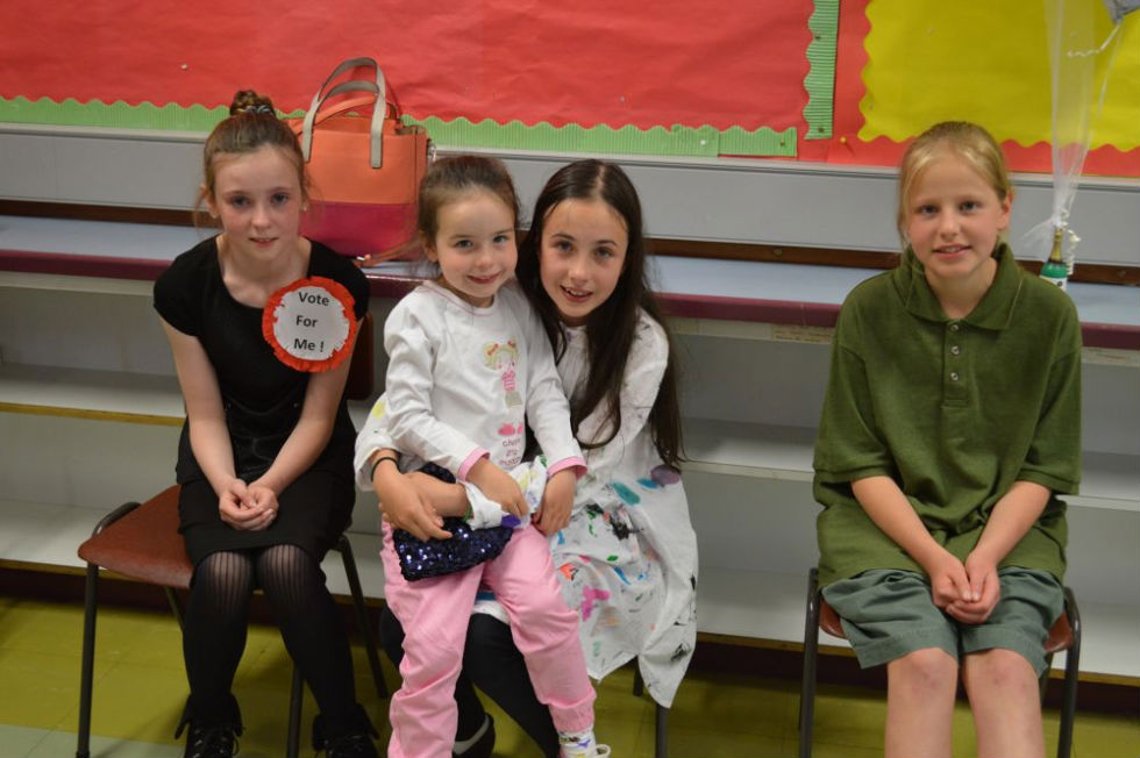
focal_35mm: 48
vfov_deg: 28.0
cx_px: 570
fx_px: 1519
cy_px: 379
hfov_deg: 41.1
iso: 1000
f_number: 4.8
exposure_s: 1/60
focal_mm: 32
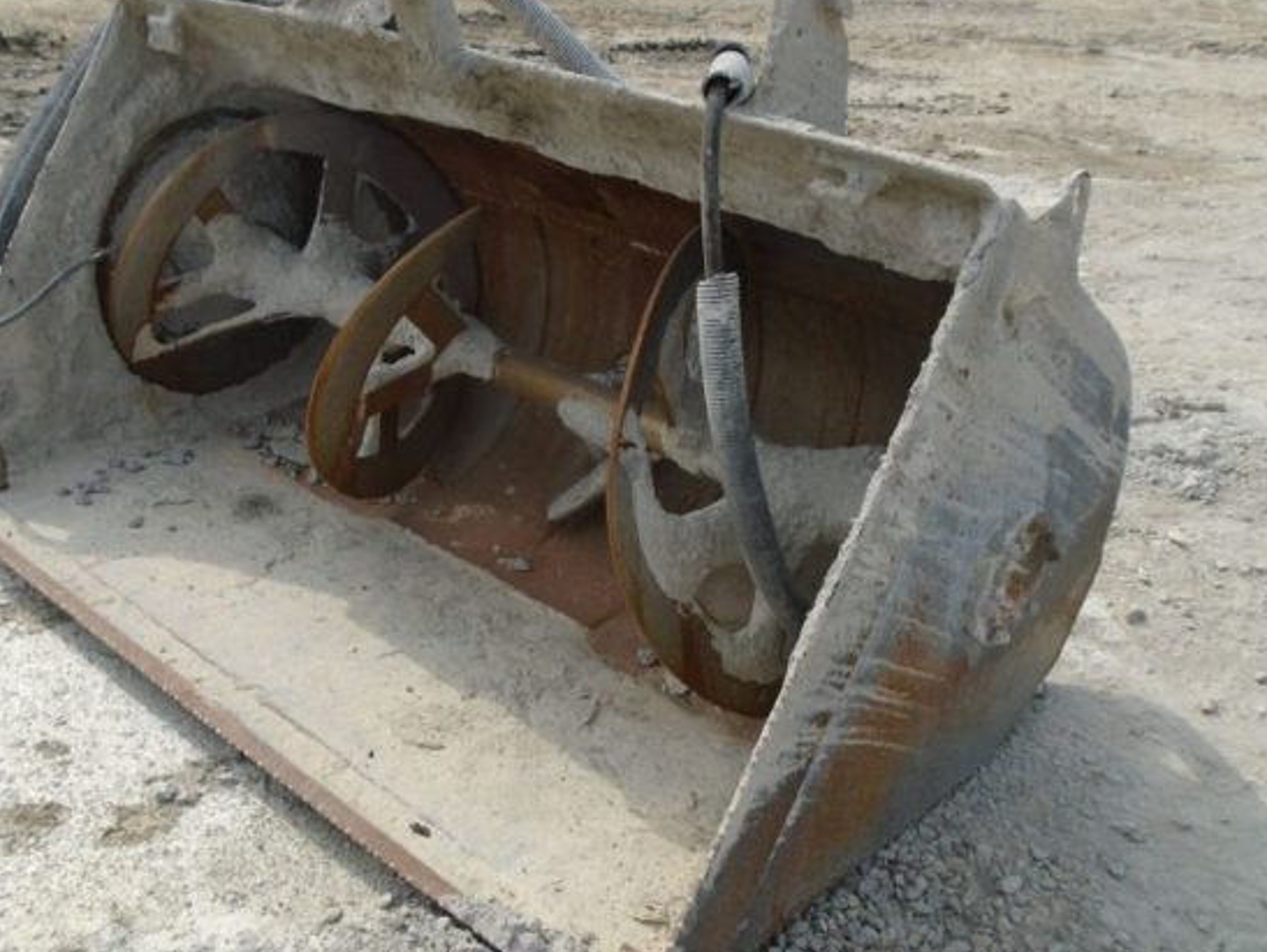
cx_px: 514
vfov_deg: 37.8
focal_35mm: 38
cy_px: 477
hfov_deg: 48.7
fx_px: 1392
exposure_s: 1/1000
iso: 100
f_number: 3.2
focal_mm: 4.6
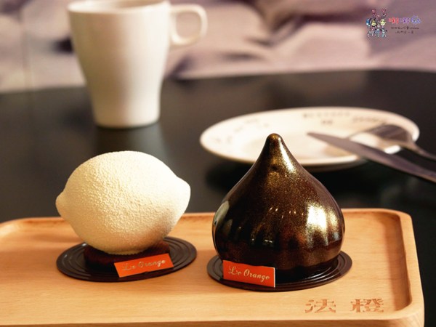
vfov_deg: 16.1
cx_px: 218
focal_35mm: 92
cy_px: 164
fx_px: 1159
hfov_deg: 21.3
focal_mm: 46
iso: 1600
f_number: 5.6
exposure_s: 1/125
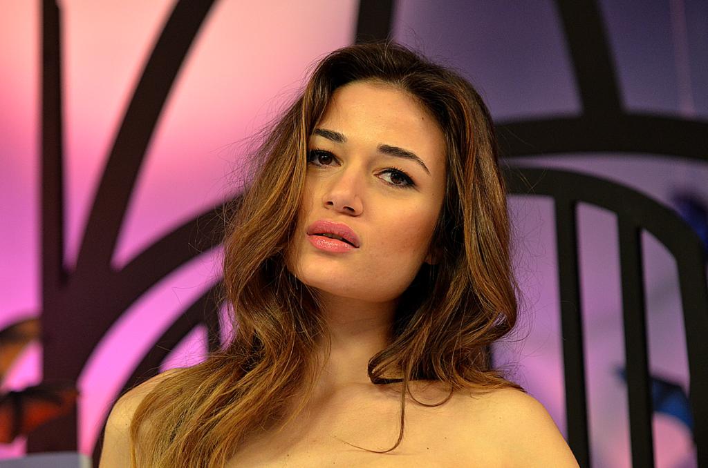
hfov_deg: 10.6
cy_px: 234
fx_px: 3827
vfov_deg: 7.0
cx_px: 354
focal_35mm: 195
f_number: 2.8
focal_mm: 130
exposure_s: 1/250
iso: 1600
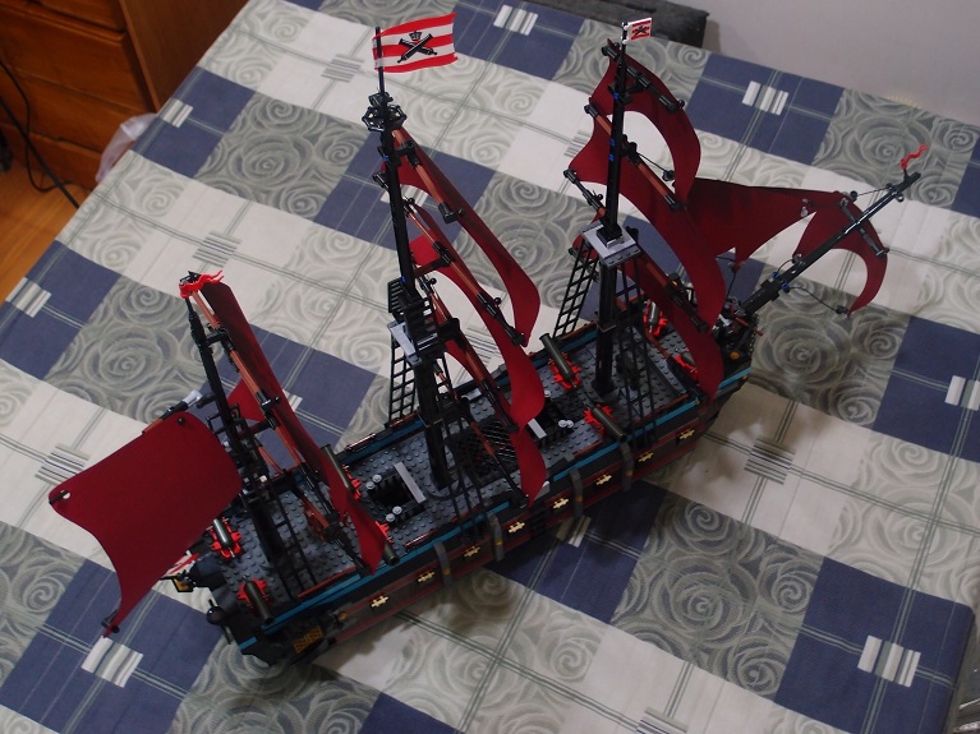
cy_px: 367
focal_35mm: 46
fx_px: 1302
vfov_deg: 31.5
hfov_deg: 41.2
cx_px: 490
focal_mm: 9.87
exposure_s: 1/13
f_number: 2
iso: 200
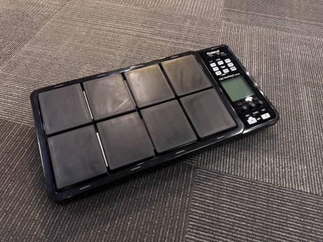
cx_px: 162
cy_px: 121
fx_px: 224
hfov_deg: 71.6
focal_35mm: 24
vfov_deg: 56.8
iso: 125
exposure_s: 1/60
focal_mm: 6.76
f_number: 1.78
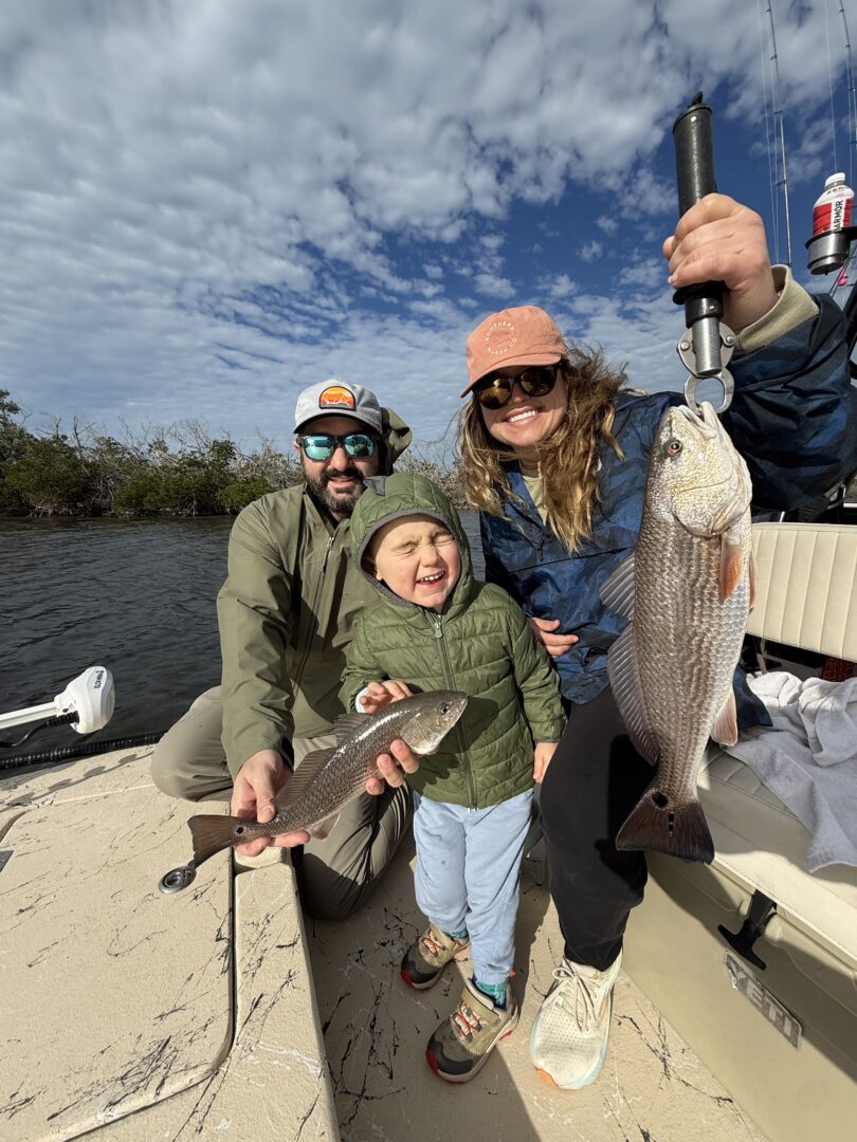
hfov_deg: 85.7
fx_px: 462
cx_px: 428
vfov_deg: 102.1
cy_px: 571
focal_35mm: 14
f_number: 2.2
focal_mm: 2.22
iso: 50
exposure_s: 1/2611
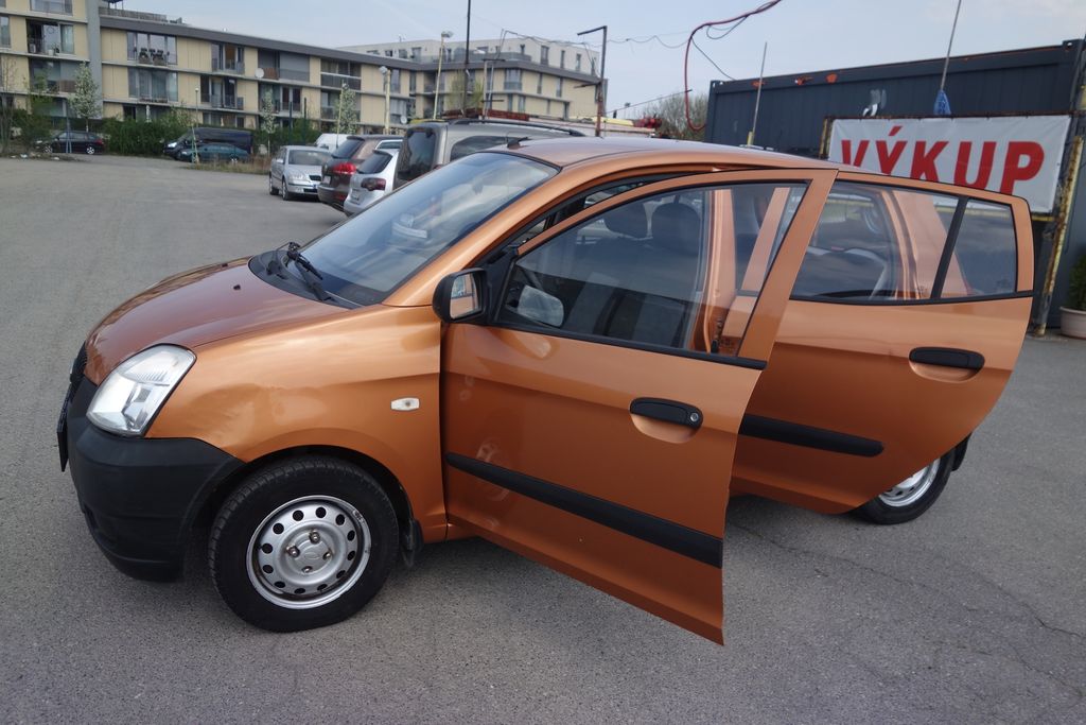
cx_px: 543
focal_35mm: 28
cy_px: 362
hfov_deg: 65.5
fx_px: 845
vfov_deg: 46.4
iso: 125
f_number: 2.8
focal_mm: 10.4
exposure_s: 1/1250
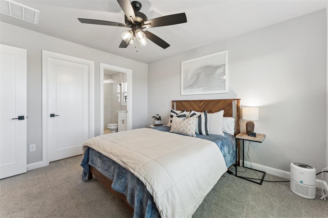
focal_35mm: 14
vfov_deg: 81.2
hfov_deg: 104.3
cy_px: 109
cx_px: 164
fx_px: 128
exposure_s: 1/25
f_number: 10
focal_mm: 14
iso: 200
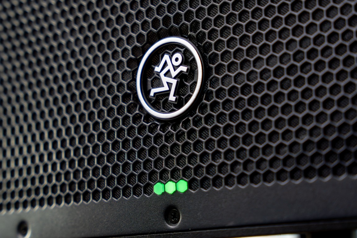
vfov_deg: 13.0
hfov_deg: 19.5
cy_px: 119
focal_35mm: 105
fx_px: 1041
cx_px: 178
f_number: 2.8
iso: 400
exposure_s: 1/320
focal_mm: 70
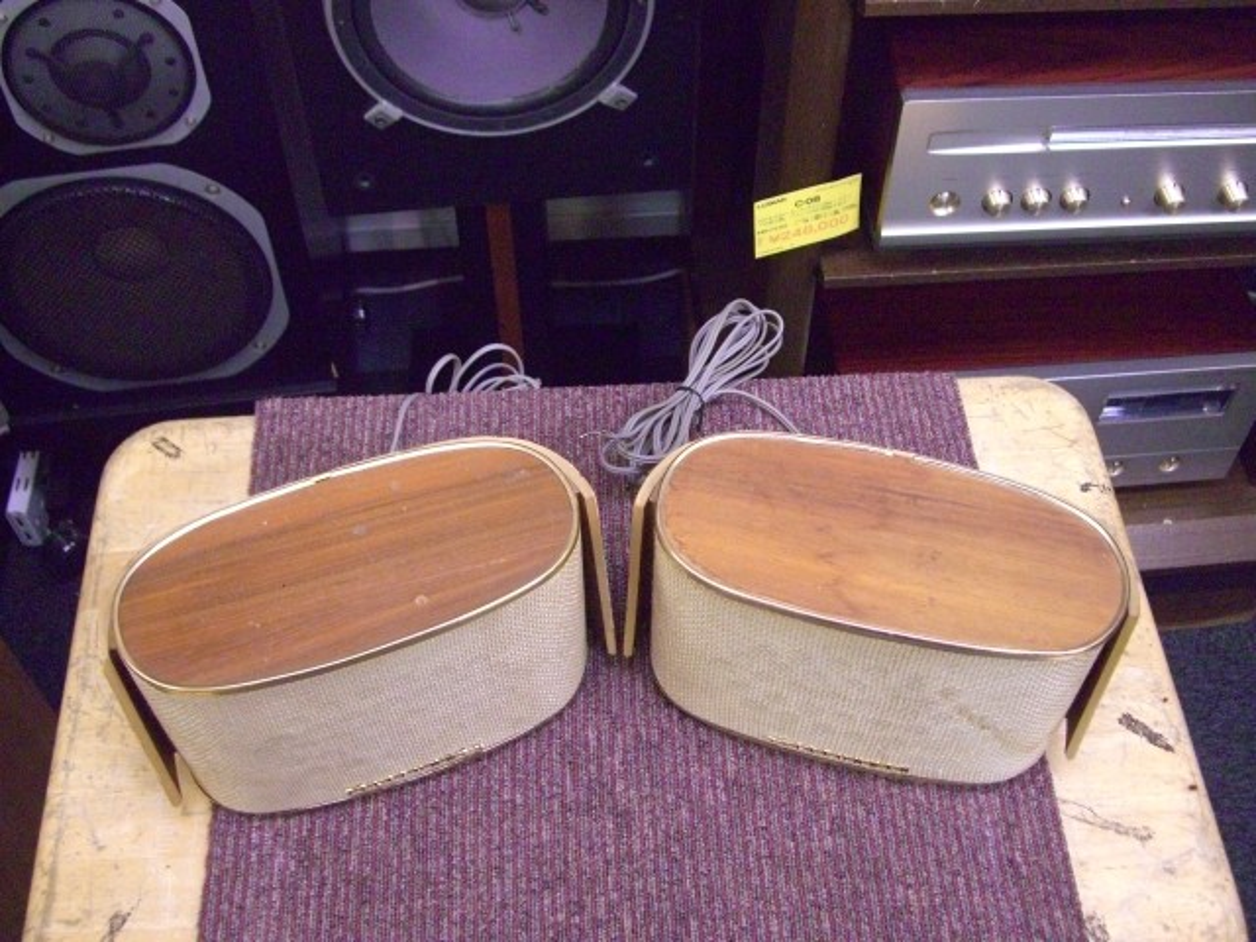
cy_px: 471
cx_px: 628
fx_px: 1379
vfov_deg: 37.7
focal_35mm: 38
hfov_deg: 49.0
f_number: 2.8
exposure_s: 1/100
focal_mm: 7.9
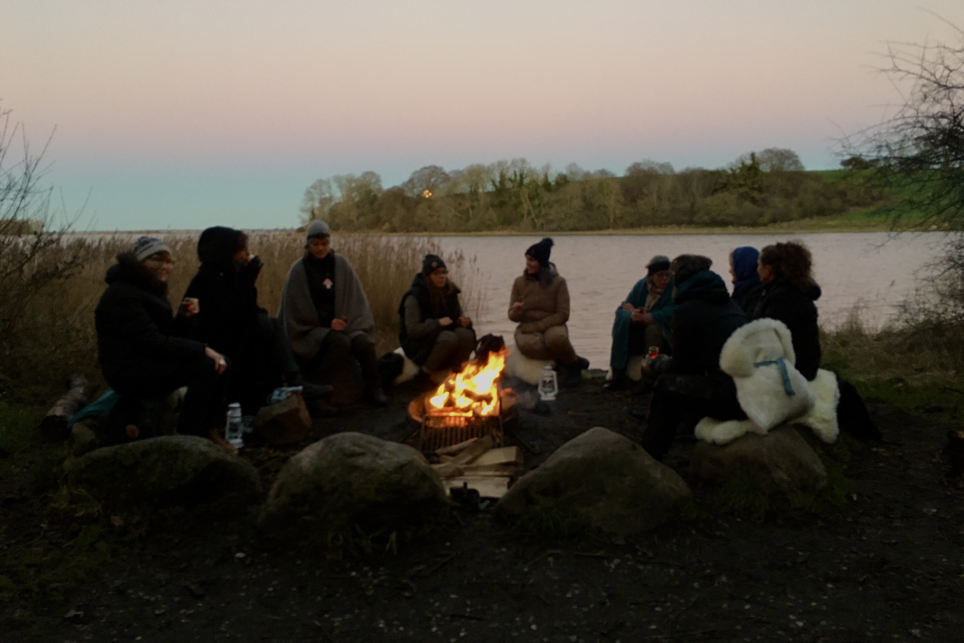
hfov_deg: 60.3
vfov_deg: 42.3
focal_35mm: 31
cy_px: 307
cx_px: 477
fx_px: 830
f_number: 2.2
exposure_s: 1/33
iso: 160
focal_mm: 4.15
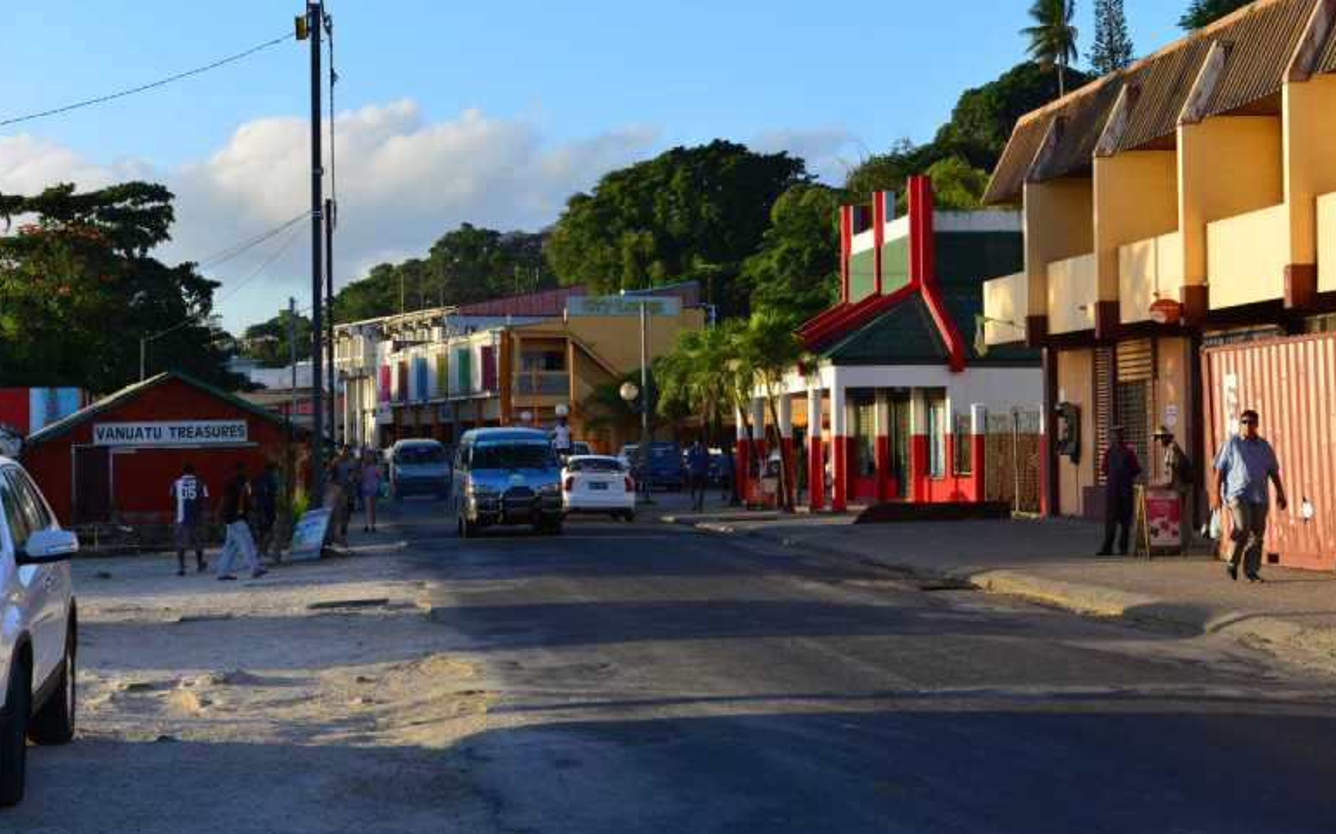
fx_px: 2694
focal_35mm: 74
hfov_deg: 27.9
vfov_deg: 17.6
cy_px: 377
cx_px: 680
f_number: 8
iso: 250
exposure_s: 1/250
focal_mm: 70
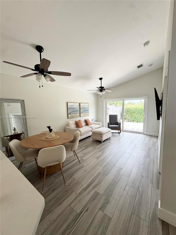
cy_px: 118
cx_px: 88
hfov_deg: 85.7
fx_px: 95
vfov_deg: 102.1
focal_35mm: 14
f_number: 2.2
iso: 40
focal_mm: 2.22
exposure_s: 1/146
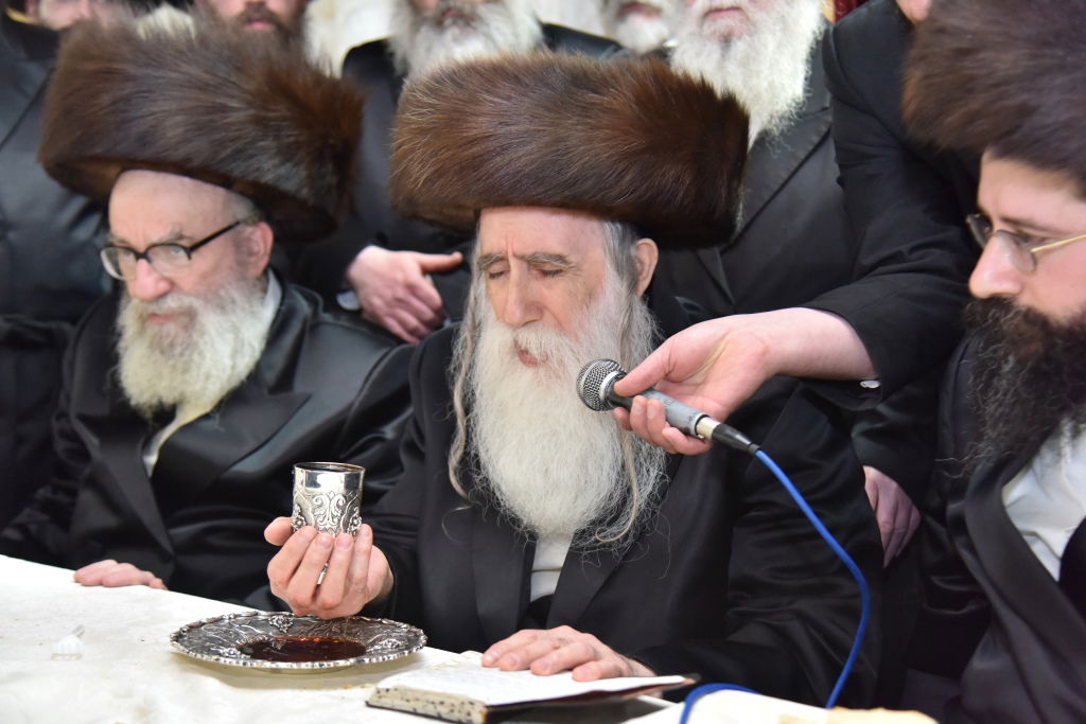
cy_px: 362
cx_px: 543
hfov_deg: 38.2
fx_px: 1569
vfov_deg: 26.0
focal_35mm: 52
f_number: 4
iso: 2000
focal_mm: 52
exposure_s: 1/125
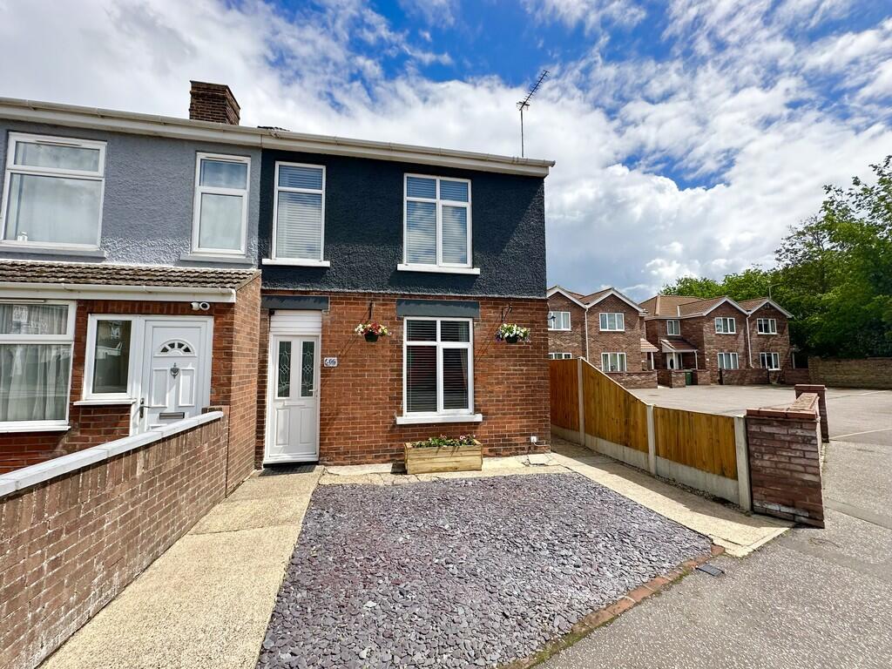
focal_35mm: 14
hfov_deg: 102.1
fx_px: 361
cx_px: 446
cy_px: 334
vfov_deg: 85.7
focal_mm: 2.22
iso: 40
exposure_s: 1/1642
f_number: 2.2
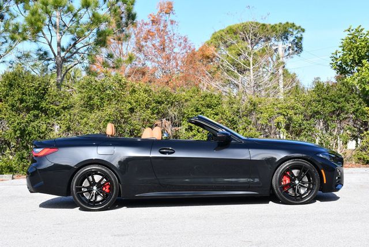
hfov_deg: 29.6
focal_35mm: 68
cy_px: 124
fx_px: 698
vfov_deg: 20.1
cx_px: 184
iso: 160
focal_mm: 34
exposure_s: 1/250
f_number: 8
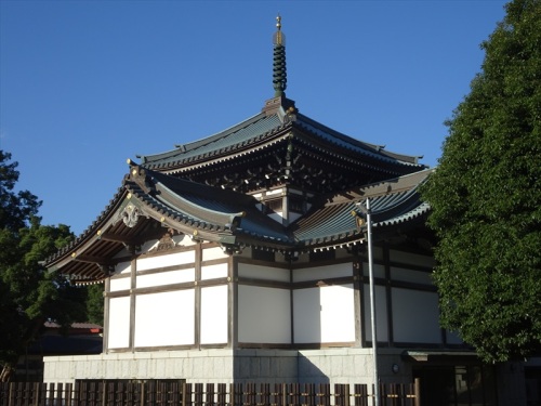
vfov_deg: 30.3
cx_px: 270
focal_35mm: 48
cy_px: 203
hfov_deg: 39.7
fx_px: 750
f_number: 4.5
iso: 80
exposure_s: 1/640
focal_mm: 8.18
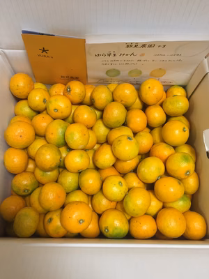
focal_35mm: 29
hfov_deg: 48.2
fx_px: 233
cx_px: 104
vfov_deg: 61.7
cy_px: 140
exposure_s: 1/30
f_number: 2.2
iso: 125
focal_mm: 4.15
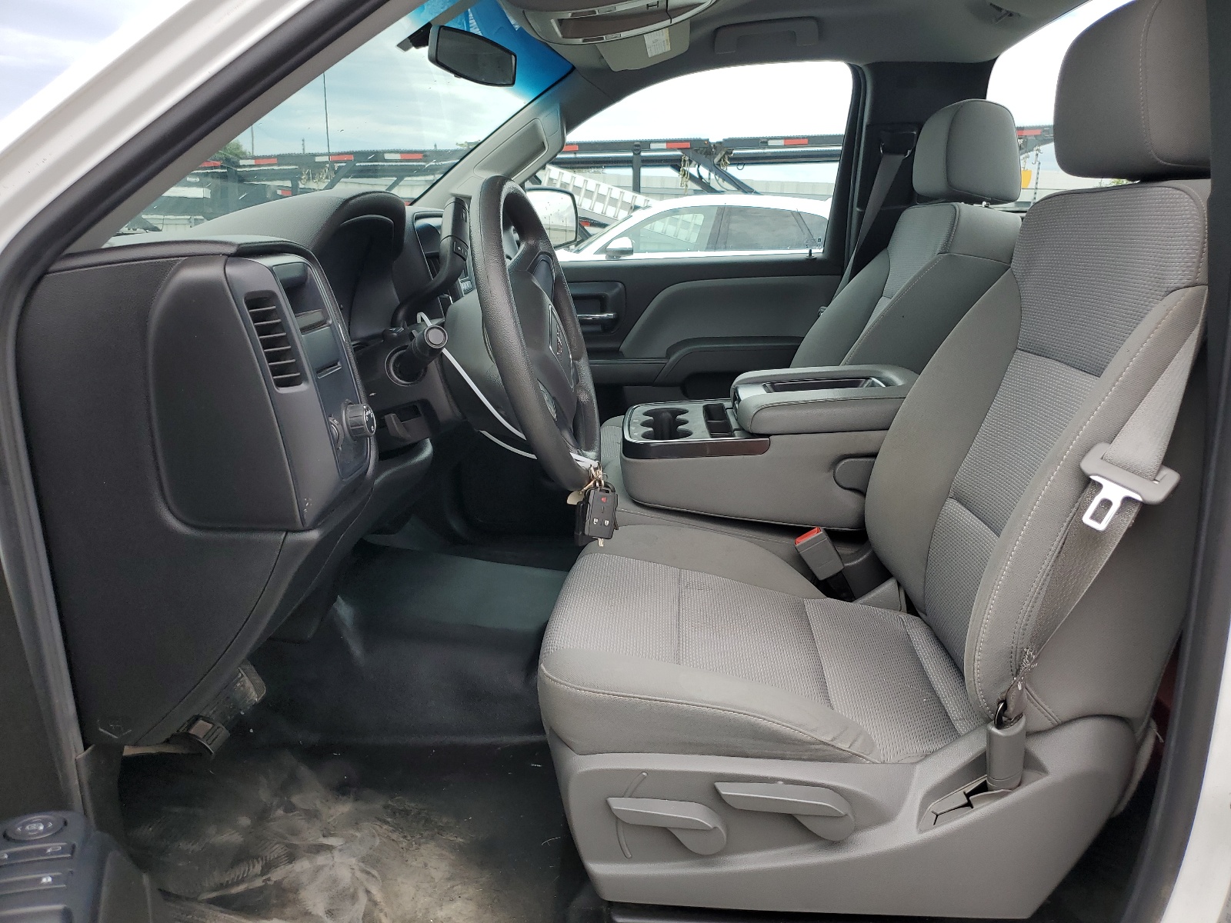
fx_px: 925
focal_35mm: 26
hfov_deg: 67.3
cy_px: 462
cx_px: 616
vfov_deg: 53.1
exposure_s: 1/909
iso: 50
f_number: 1.5
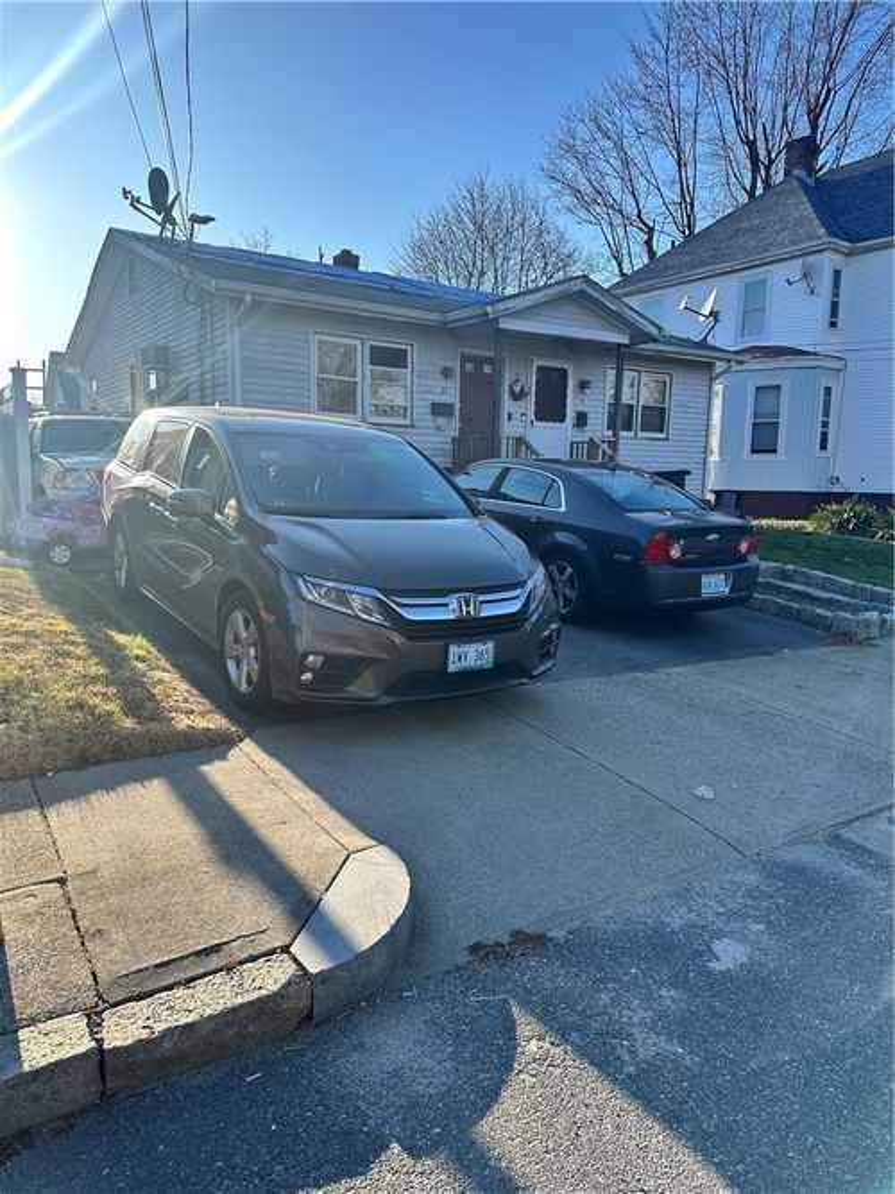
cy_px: 597
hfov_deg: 56.8
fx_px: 828
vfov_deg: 71.6
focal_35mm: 24
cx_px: 448
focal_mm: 6.86
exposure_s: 1/1495
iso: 80
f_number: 1.78
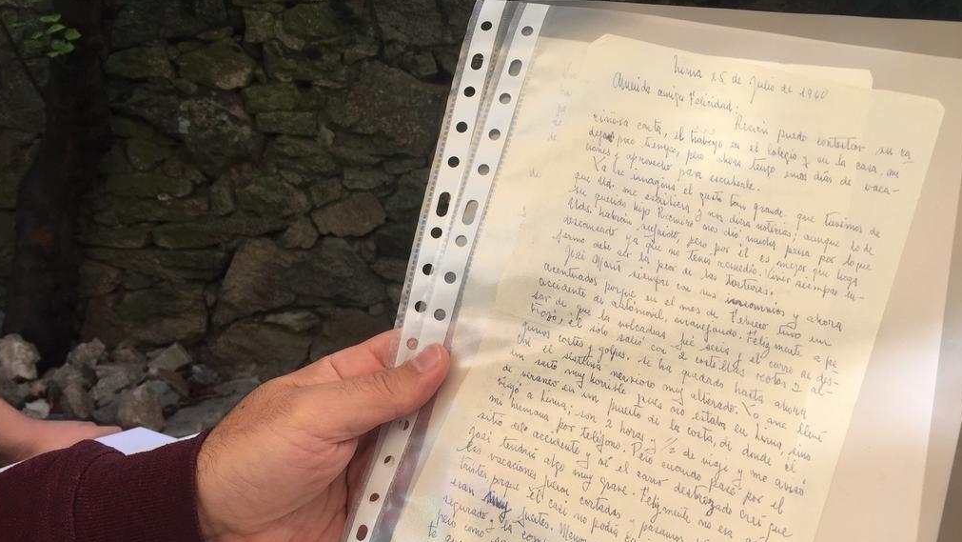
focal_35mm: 32
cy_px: 361
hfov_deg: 61.0
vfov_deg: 36.3
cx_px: 481
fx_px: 816
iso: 32
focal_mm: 4.15
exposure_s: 1/157
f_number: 2.2
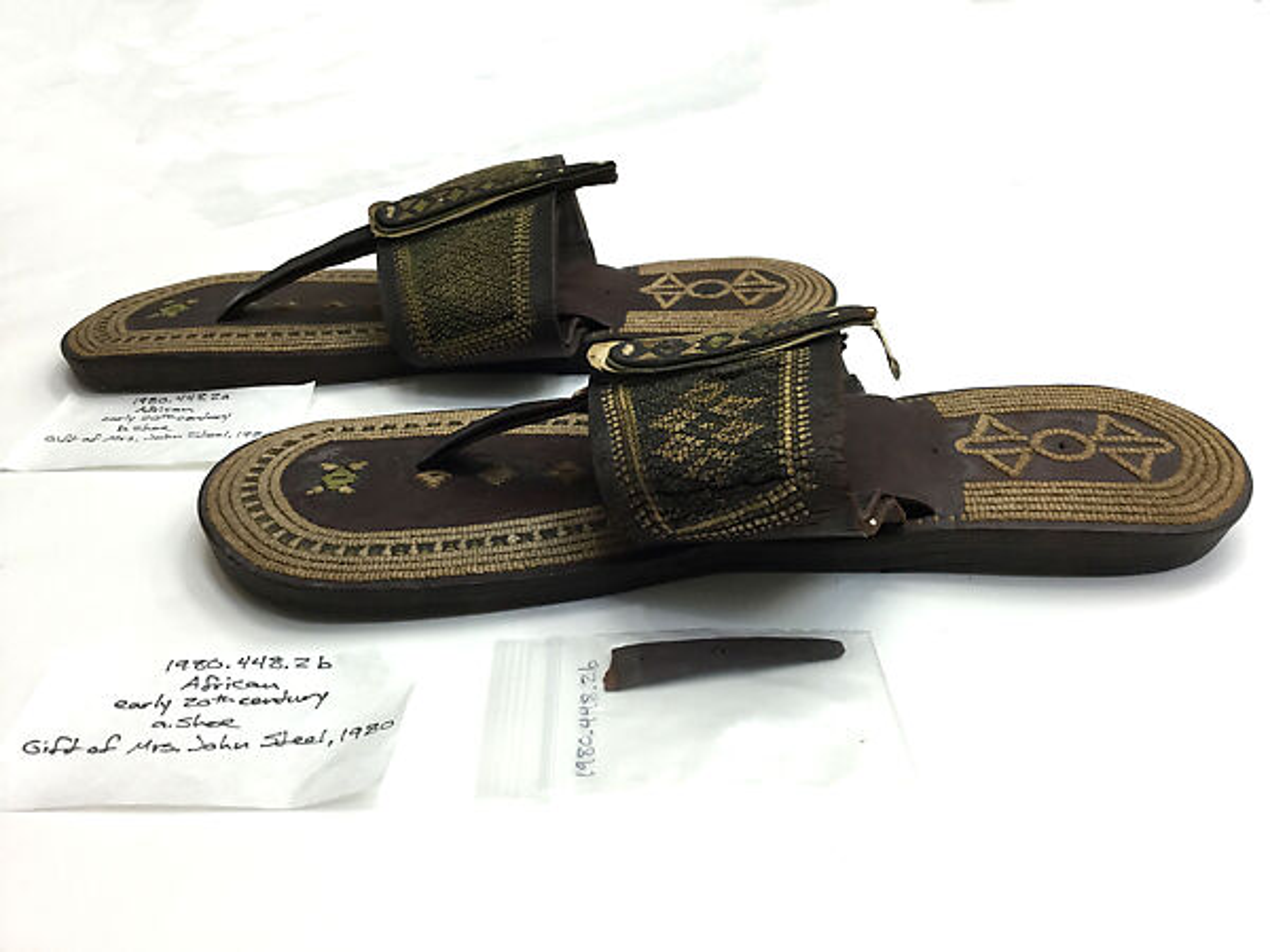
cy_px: 476
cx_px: 635
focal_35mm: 31
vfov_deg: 45.4
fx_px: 1137
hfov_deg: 58.4
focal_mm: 3.3
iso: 32
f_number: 2.4
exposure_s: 1/40
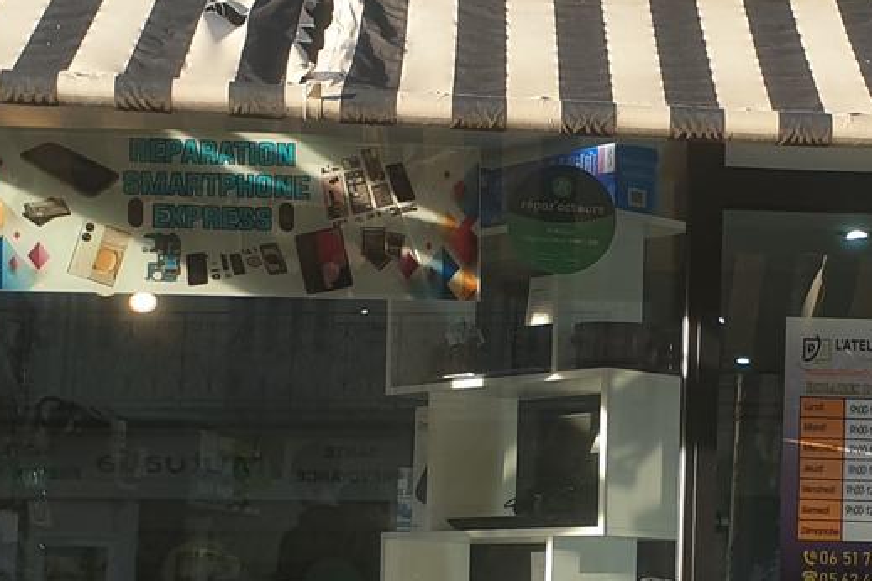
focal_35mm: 100
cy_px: 531
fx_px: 2422
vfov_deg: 13.6
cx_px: 652
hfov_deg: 20.3
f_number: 2.4
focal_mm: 4.3
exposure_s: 1/468
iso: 50
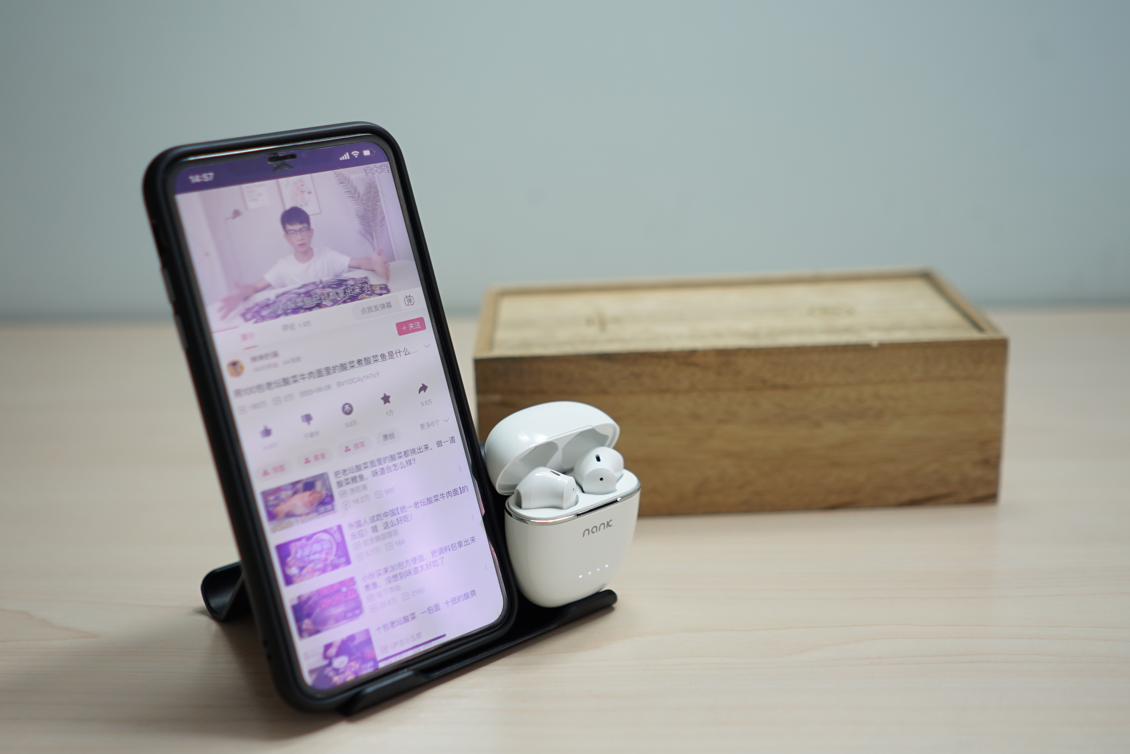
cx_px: 557
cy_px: 371
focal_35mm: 43
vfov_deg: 31.2
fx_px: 1350
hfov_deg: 45.4
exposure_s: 1/60
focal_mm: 28
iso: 100
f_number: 2.2
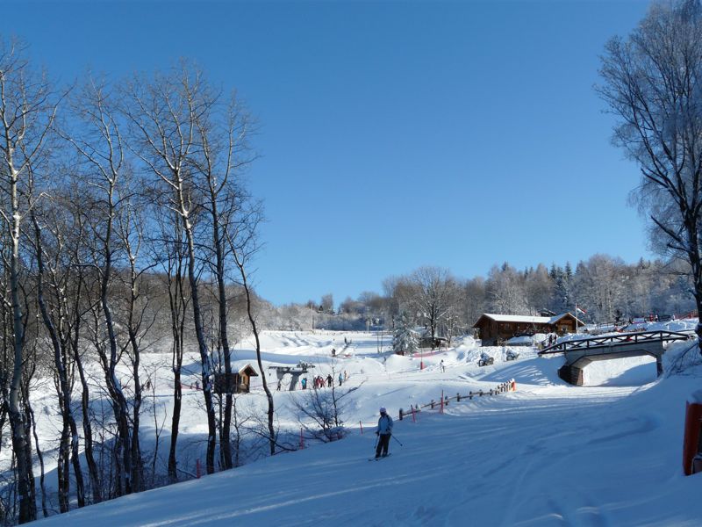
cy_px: 264
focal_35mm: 38
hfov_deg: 49.0
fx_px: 771
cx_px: 351
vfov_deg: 37.7
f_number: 6.3
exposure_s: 1/400
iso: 100
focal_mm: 6.3
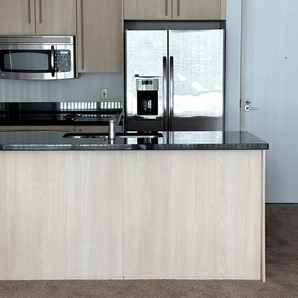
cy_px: 125
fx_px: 682
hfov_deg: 24.6
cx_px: 135
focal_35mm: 70
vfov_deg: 24.6
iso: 80
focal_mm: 6.86
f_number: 1.78
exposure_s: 1/121
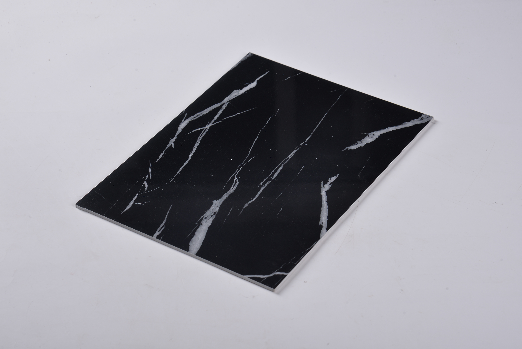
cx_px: 261
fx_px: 1625
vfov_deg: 12.2
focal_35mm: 112
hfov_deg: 18.3
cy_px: 174
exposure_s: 1/125
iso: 200
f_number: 11
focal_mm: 112
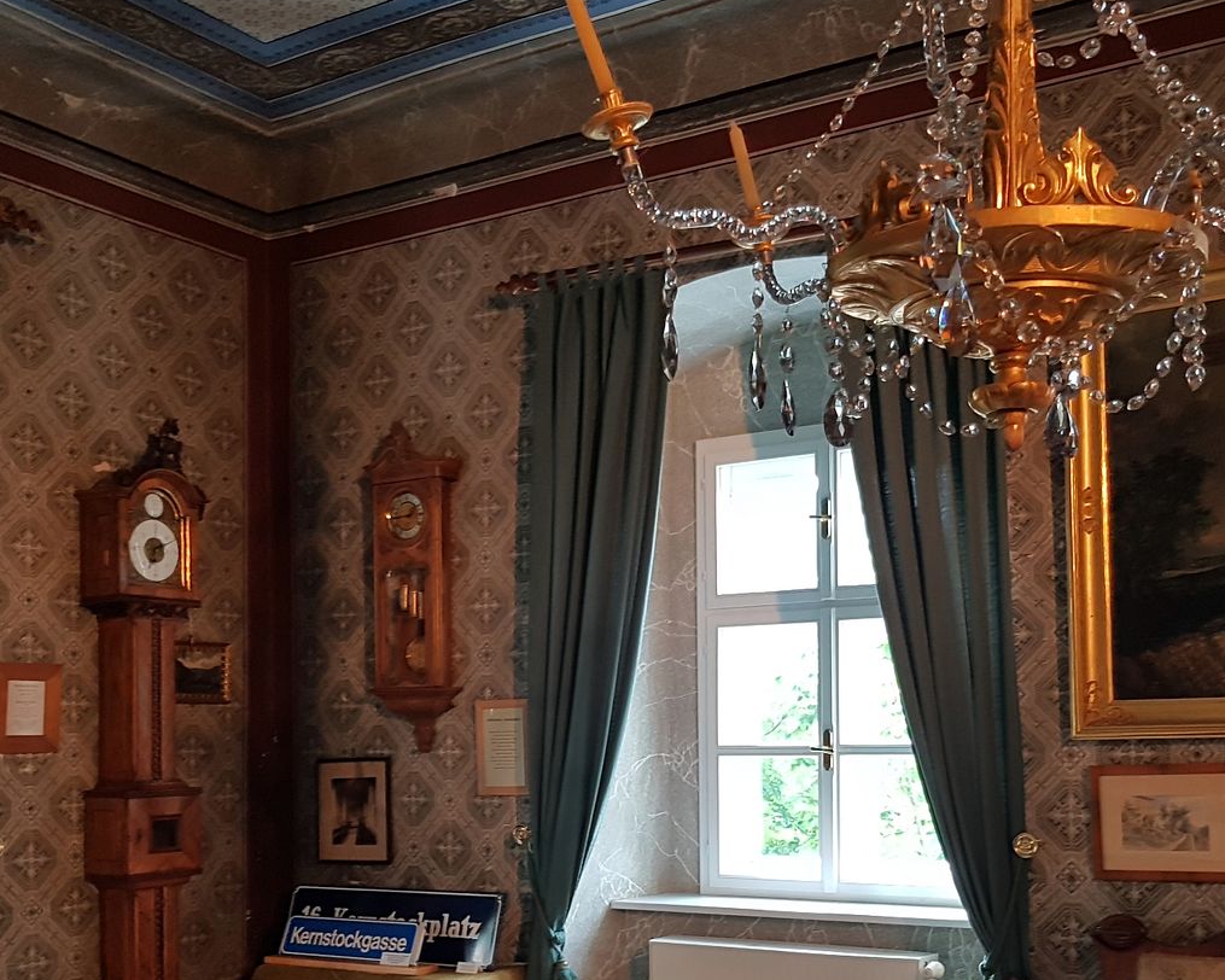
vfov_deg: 36.7
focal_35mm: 40
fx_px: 1450
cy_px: 695
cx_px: 657
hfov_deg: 45.8
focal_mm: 4.2
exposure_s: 1/100
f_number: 1.7
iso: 125
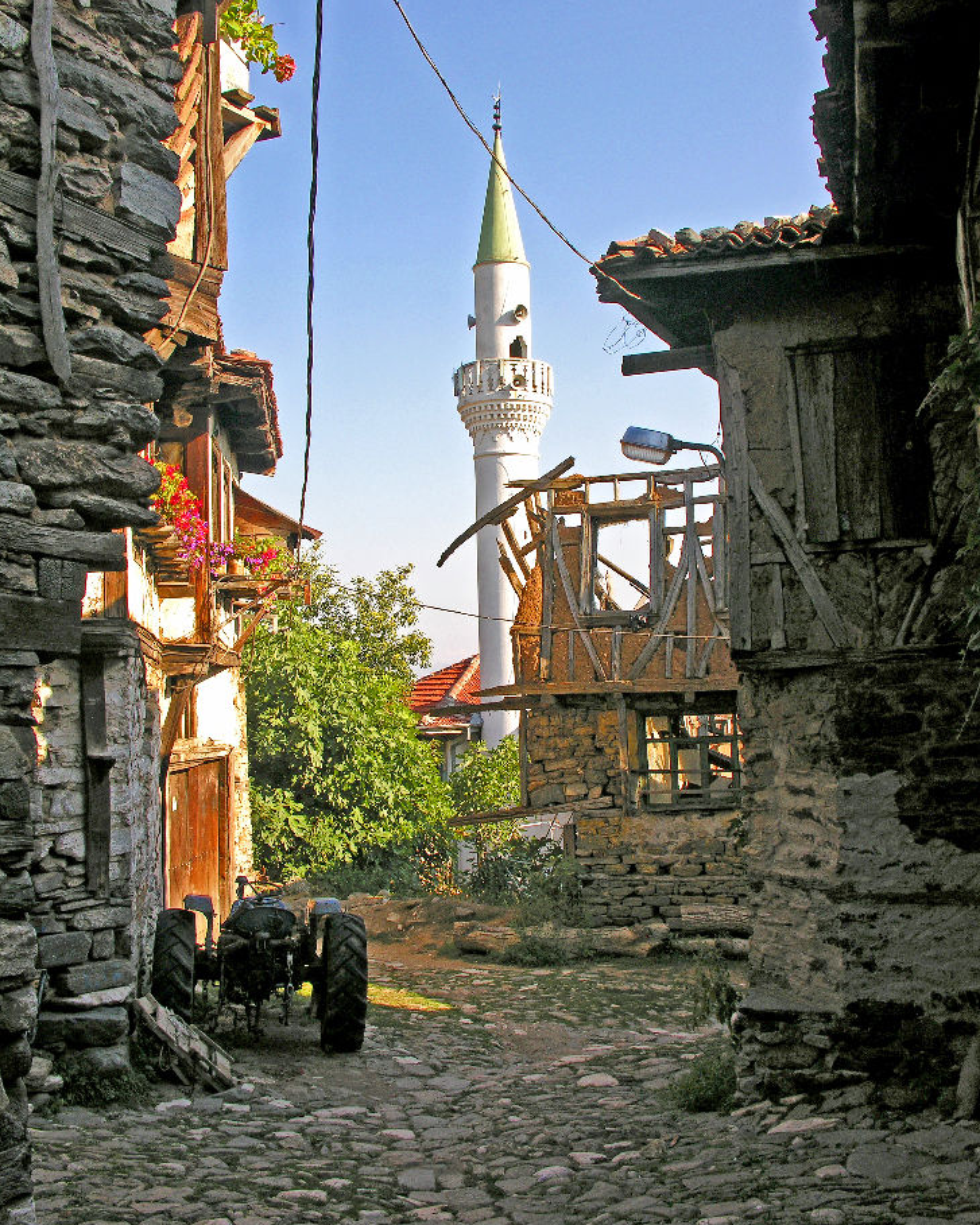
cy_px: 577
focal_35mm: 37
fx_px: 1342
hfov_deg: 40.1
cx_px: 496
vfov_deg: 49.1
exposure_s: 1/157
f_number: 5
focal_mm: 8.9
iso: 50
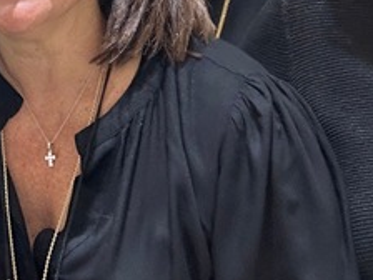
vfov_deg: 13.9
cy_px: -5
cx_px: -112
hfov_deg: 17.6
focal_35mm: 105
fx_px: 1131
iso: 100
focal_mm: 2.69
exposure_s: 1/50
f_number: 1.9
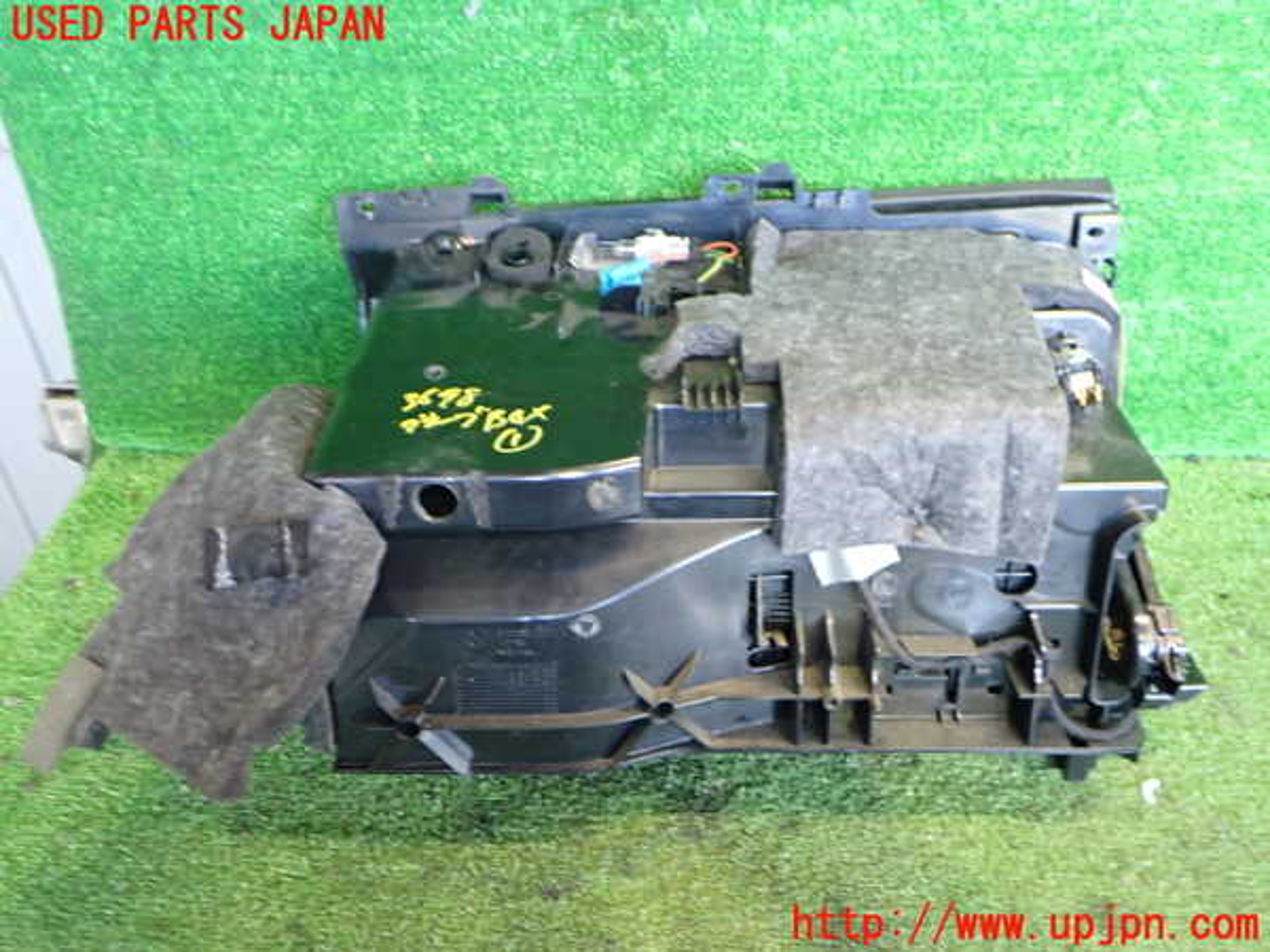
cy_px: 476
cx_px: 635
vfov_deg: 46.8
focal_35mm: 30
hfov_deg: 60.0
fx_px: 1101
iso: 640
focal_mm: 5.4
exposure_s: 1/30
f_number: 2.3
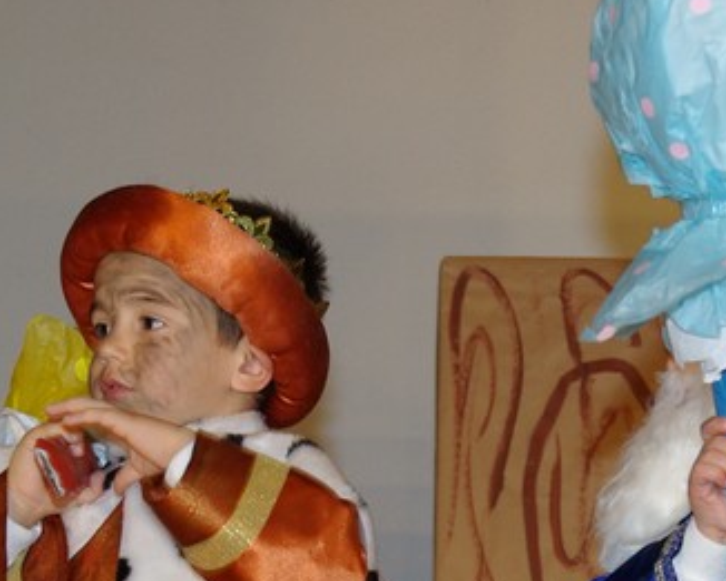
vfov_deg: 8.0
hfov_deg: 10.1
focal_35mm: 190
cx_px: 632
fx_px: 4094
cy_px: 680
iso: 400
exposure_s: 1/60
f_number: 5.6
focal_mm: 43
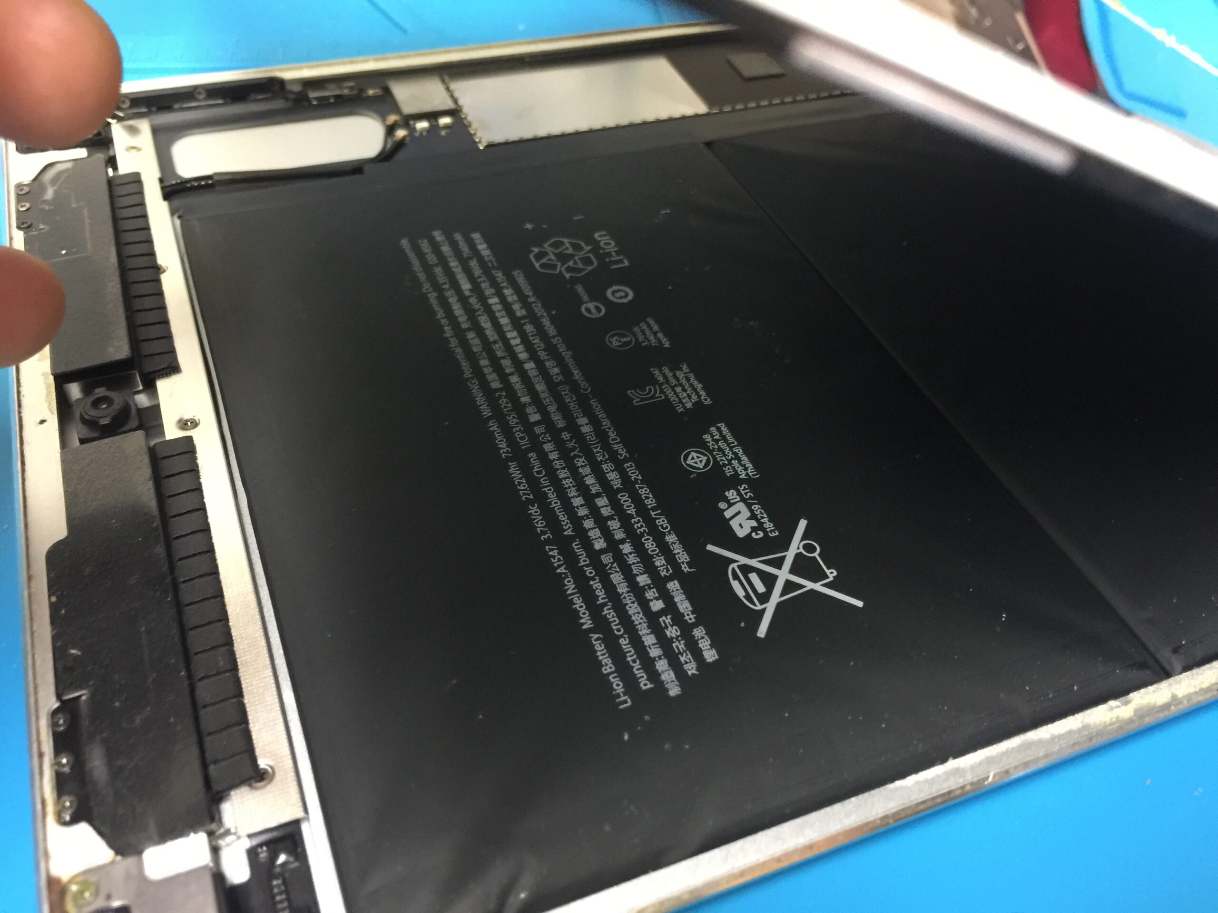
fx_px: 1020
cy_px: 456
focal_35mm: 29
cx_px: 609
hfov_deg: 61.7
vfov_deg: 48.2
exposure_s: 1/15
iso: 125
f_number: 2.2
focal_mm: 4.15
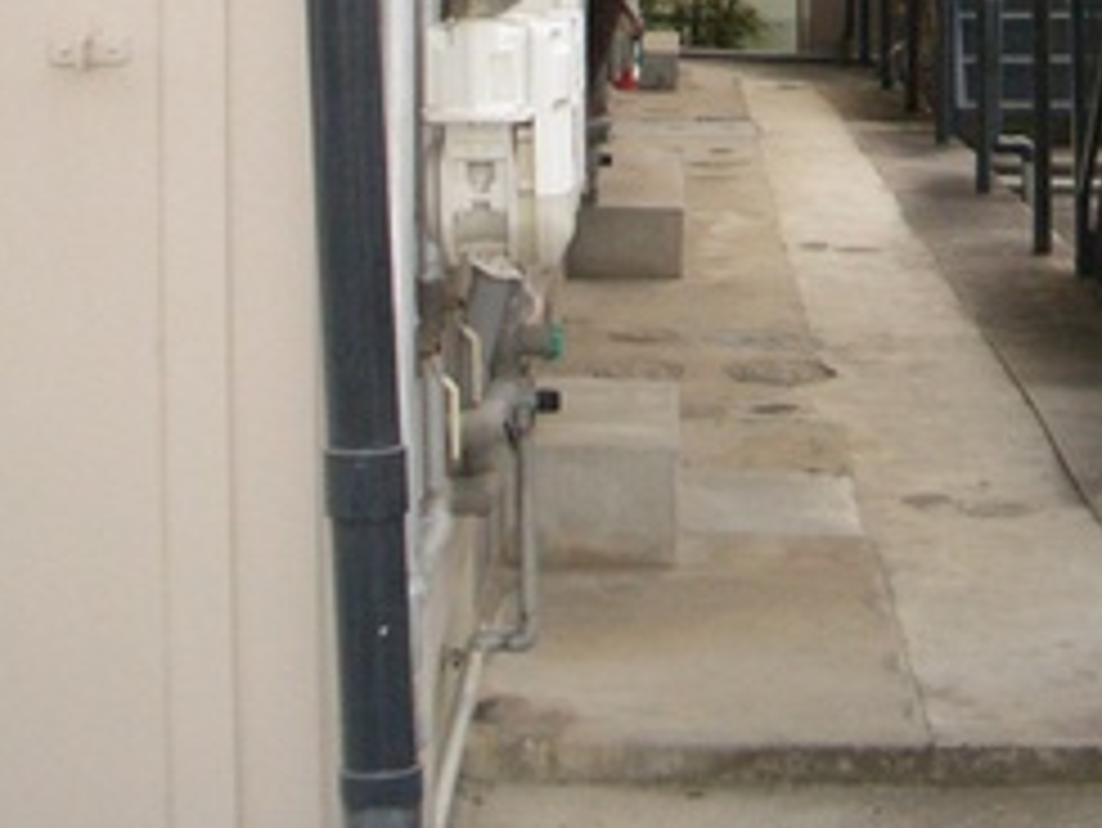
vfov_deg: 14.1
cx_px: 922
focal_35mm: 100
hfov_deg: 19.4
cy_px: -313
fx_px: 3185
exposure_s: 1/320
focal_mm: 5.8
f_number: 2.6
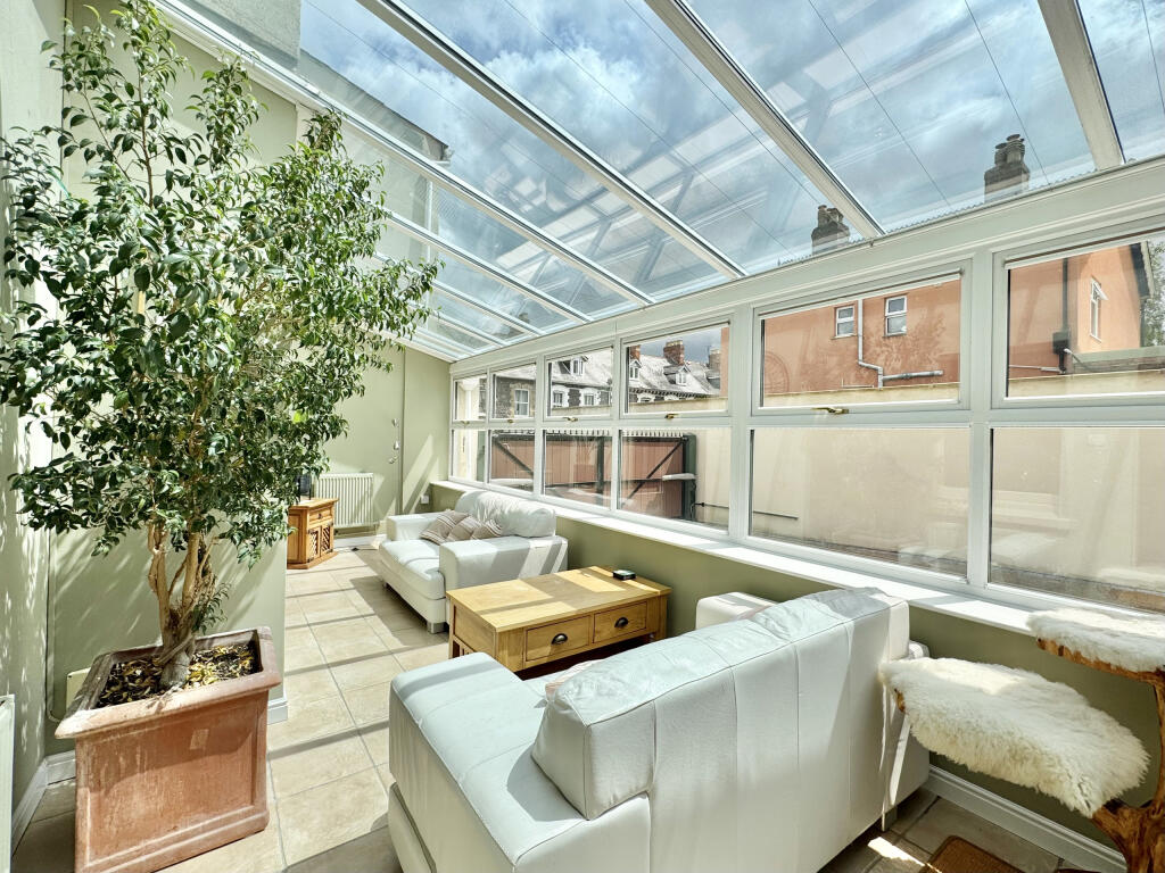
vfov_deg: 85.7
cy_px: 436
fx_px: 471
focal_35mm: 14
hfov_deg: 102.1
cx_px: 582
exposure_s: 1/1600
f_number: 2.2
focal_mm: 2.22
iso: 50
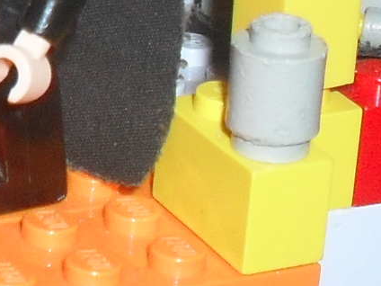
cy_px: -83
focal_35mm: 214
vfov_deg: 6.9
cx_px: -523
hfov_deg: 8.5
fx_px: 2355
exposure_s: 1/45
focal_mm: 6.3
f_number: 3.2
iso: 200
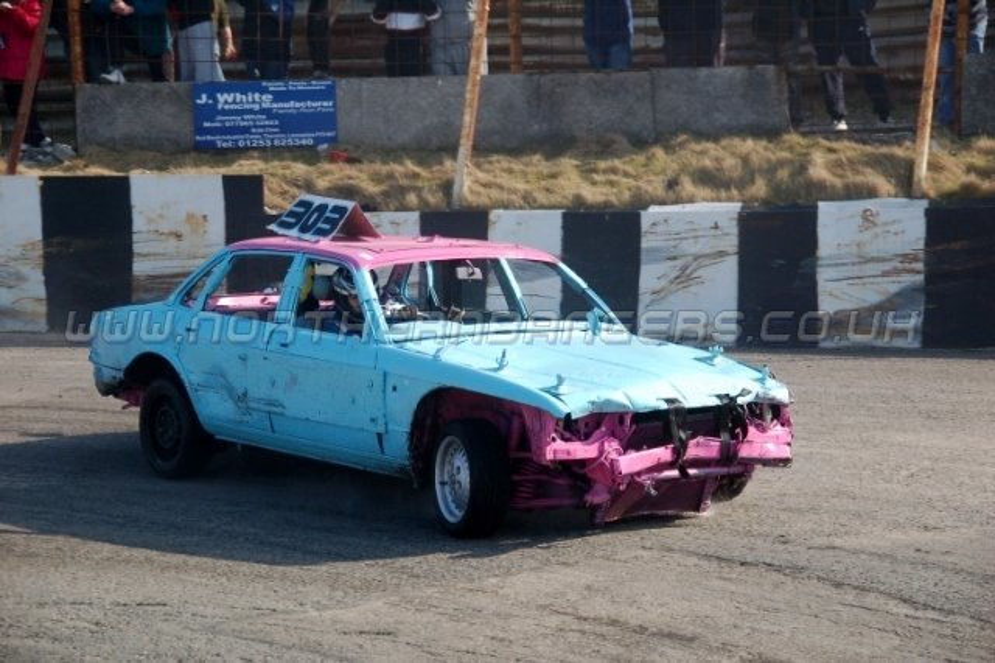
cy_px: 332
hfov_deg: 17.5
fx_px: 3232
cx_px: 498
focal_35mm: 117
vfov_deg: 11.7
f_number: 5.6
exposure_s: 1/800
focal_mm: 78
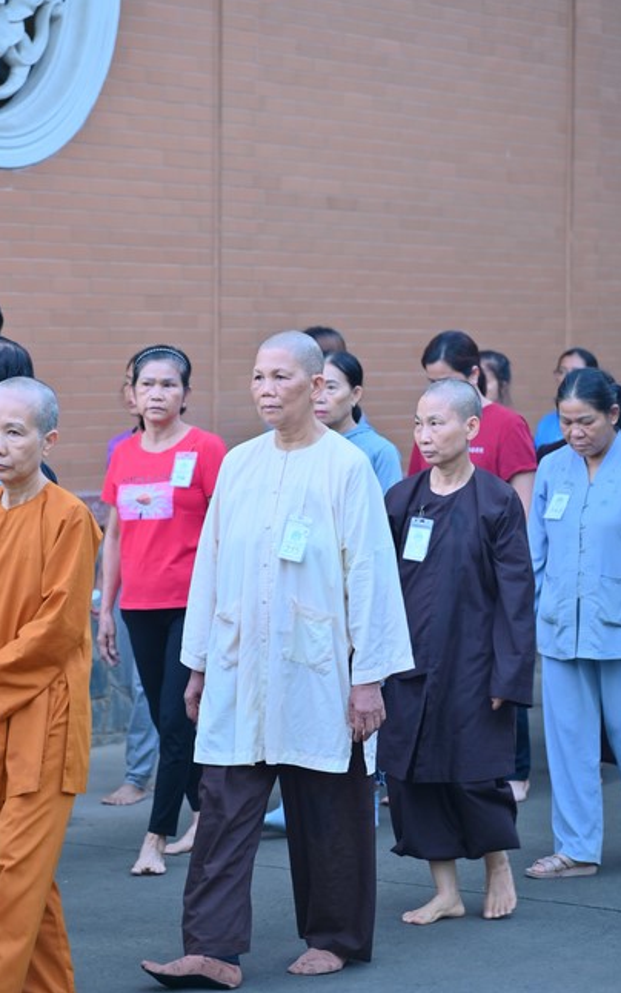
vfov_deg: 17.0
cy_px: 496
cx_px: 295
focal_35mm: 123
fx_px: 3329
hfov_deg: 10.7
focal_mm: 120
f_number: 4.5
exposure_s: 1/125
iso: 500
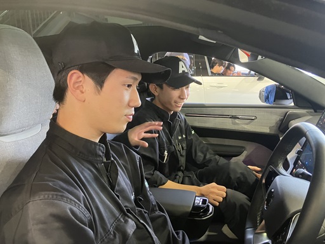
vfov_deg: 49.7
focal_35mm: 28
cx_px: 162
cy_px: 122
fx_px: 263
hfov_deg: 63.4
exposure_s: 1/50
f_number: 1.8
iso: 320
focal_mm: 3.99
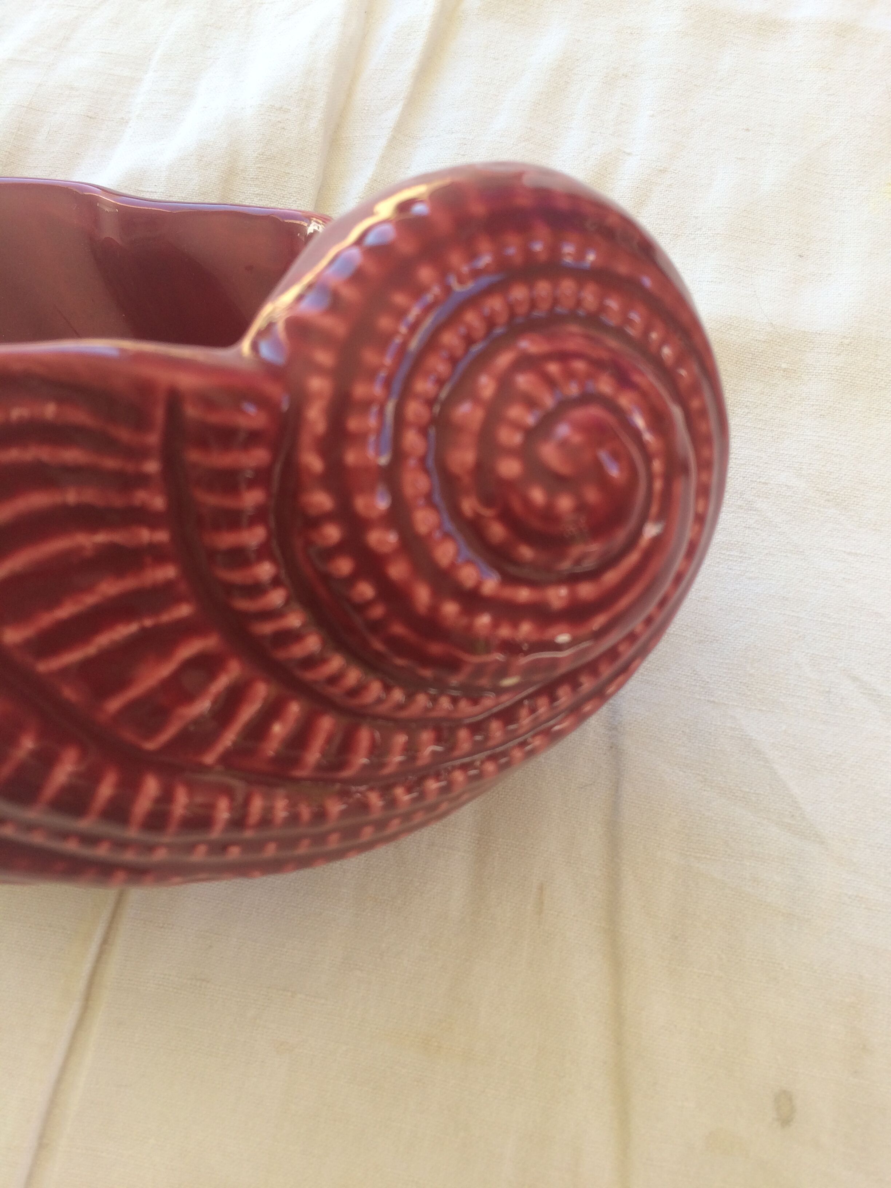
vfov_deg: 61.7
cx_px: 446
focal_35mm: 29
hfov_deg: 48.2
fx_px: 995
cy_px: 594
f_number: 2.2
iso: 32
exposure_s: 1/100
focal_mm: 4.15
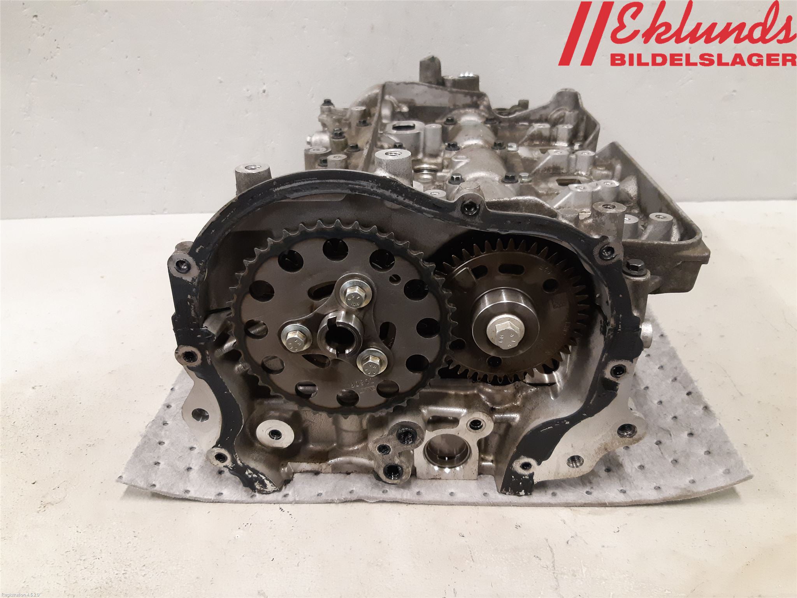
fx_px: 599
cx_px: 398
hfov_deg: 67.3
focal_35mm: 26
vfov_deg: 53.1
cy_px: 299
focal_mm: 3.93
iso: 320
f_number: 1.7
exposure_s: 1/50
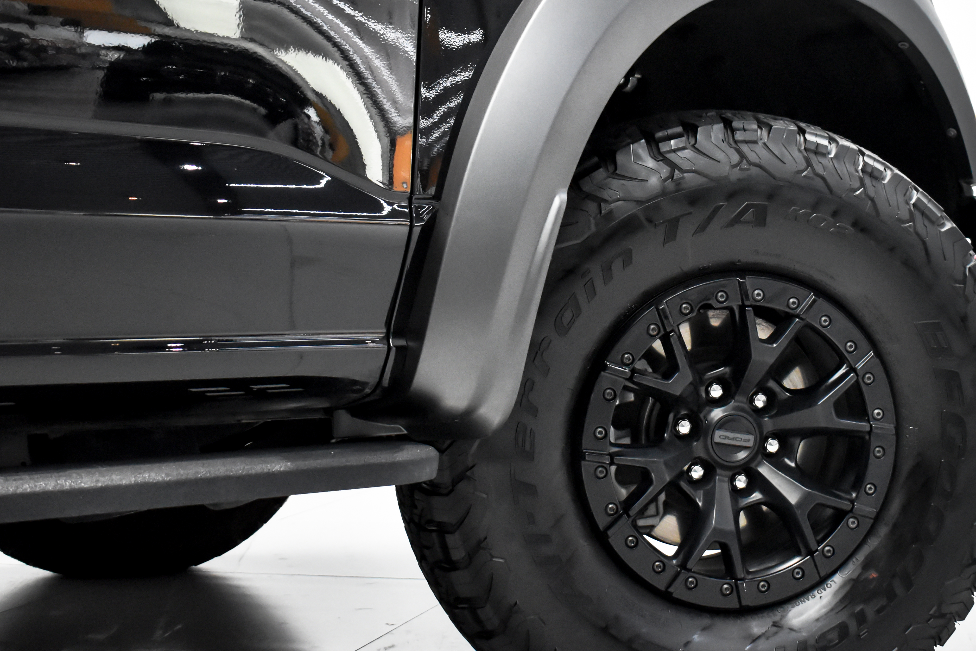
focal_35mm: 65
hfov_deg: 30.9
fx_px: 1757
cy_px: 229
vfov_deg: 20.9
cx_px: 619
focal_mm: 27
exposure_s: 1/200
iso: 3200
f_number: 4.5
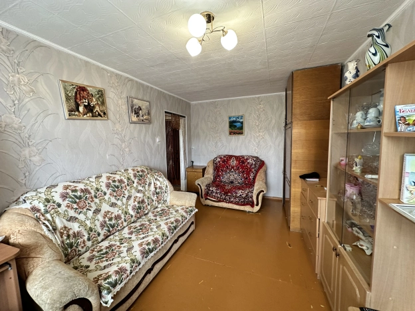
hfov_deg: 102.1
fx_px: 168
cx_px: 208
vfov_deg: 85.7
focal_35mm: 14
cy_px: 156
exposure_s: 1/50
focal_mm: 2.22
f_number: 2.2
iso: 160
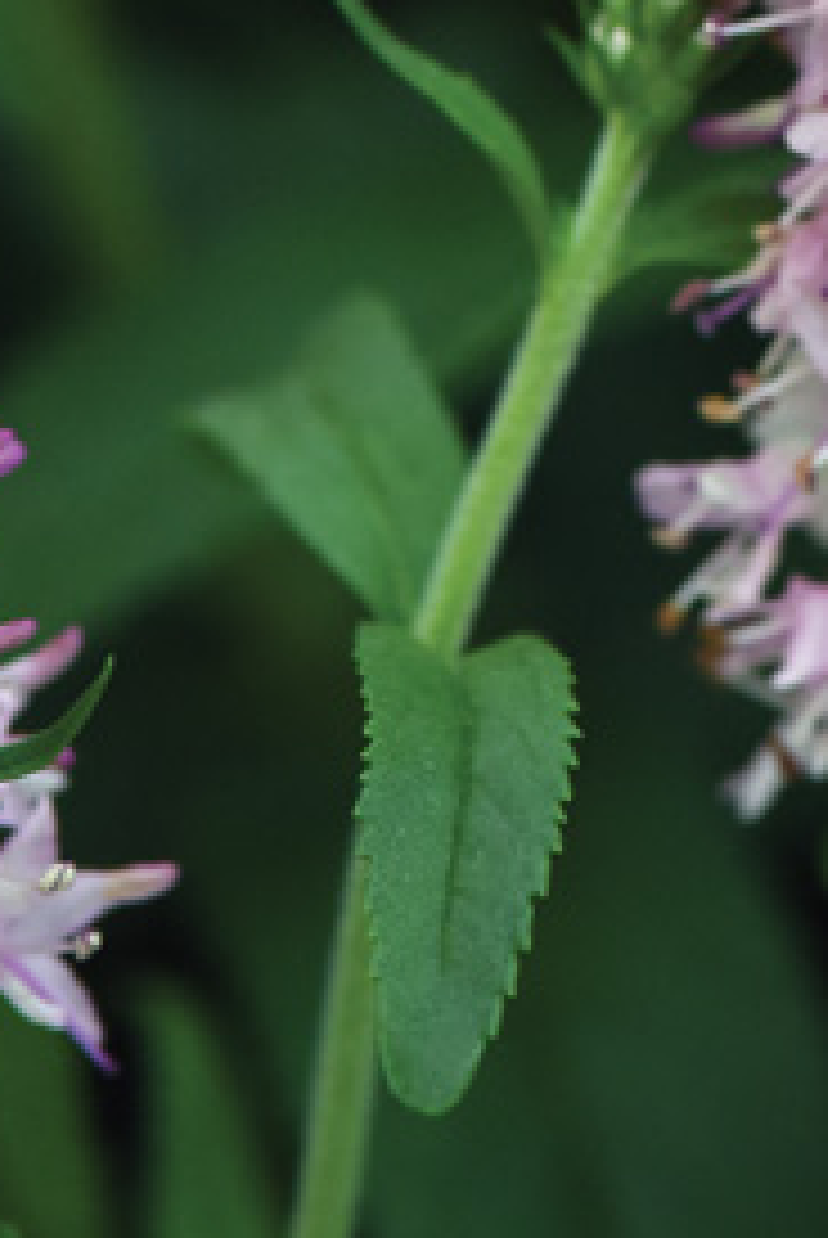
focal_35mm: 458
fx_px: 15760
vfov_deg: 4.5
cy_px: -765
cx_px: 1087
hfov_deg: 3.0
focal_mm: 105
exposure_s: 1/125
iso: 800
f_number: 8
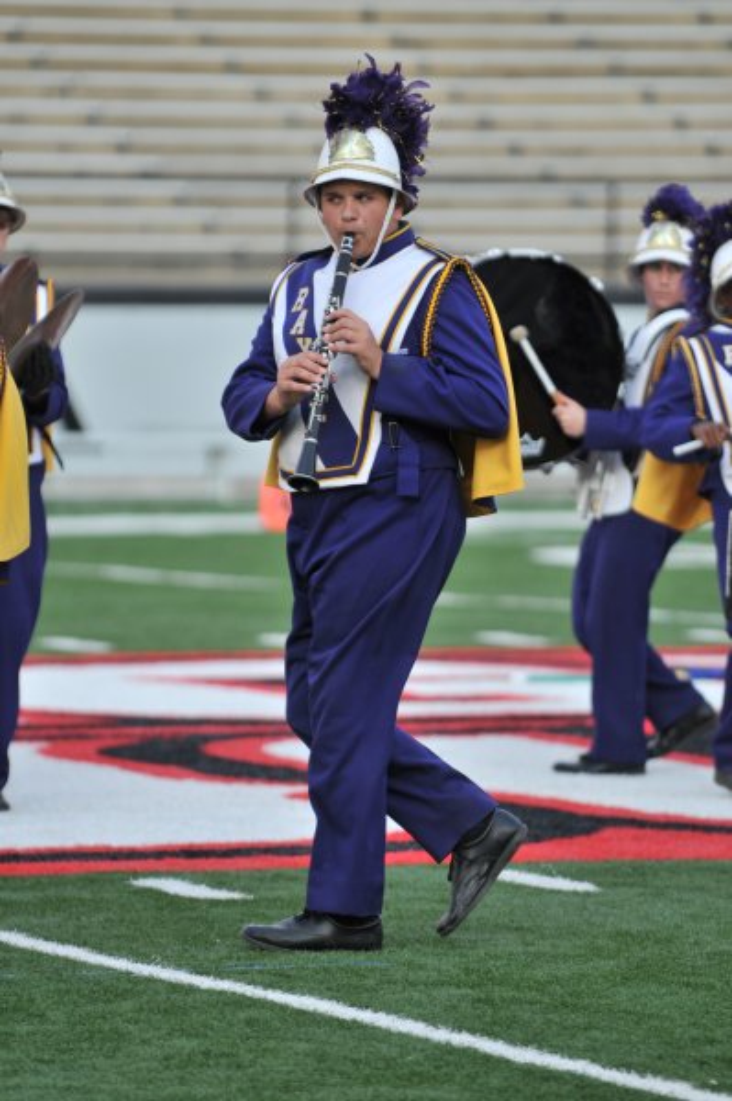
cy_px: 550
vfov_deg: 6.9
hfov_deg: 4.6
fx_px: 9165
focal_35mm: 300
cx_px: 366
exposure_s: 1/1000
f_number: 2.8
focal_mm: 200
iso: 200
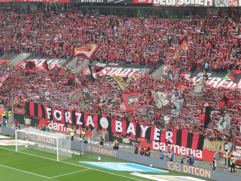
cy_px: 90
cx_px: 120
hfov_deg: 18.5
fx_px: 738
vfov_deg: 14.0
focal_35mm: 106
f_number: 5.1
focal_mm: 19
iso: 200
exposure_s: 1/80
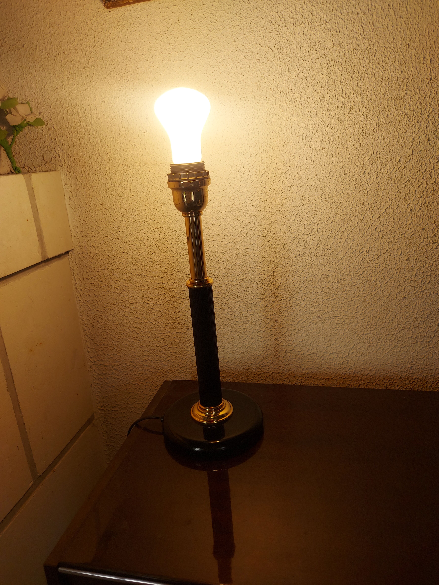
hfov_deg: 56.8
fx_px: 406
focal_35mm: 24
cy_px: 292
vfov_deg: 71.6
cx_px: 220
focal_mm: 5.23
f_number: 1.8
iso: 32
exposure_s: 1/130
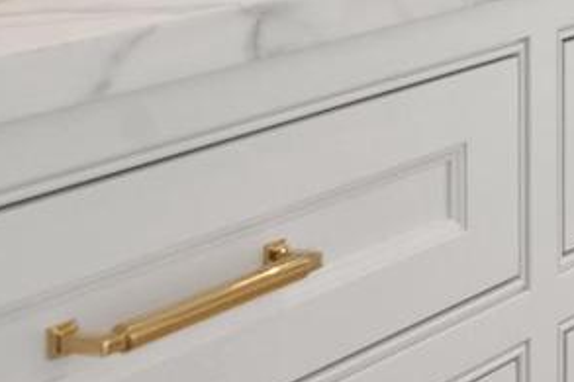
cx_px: 931
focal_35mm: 118
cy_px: -316
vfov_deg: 10.8
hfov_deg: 15.6
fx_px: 1880
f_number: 7.1
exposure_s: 1/25
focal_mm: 24
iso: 800
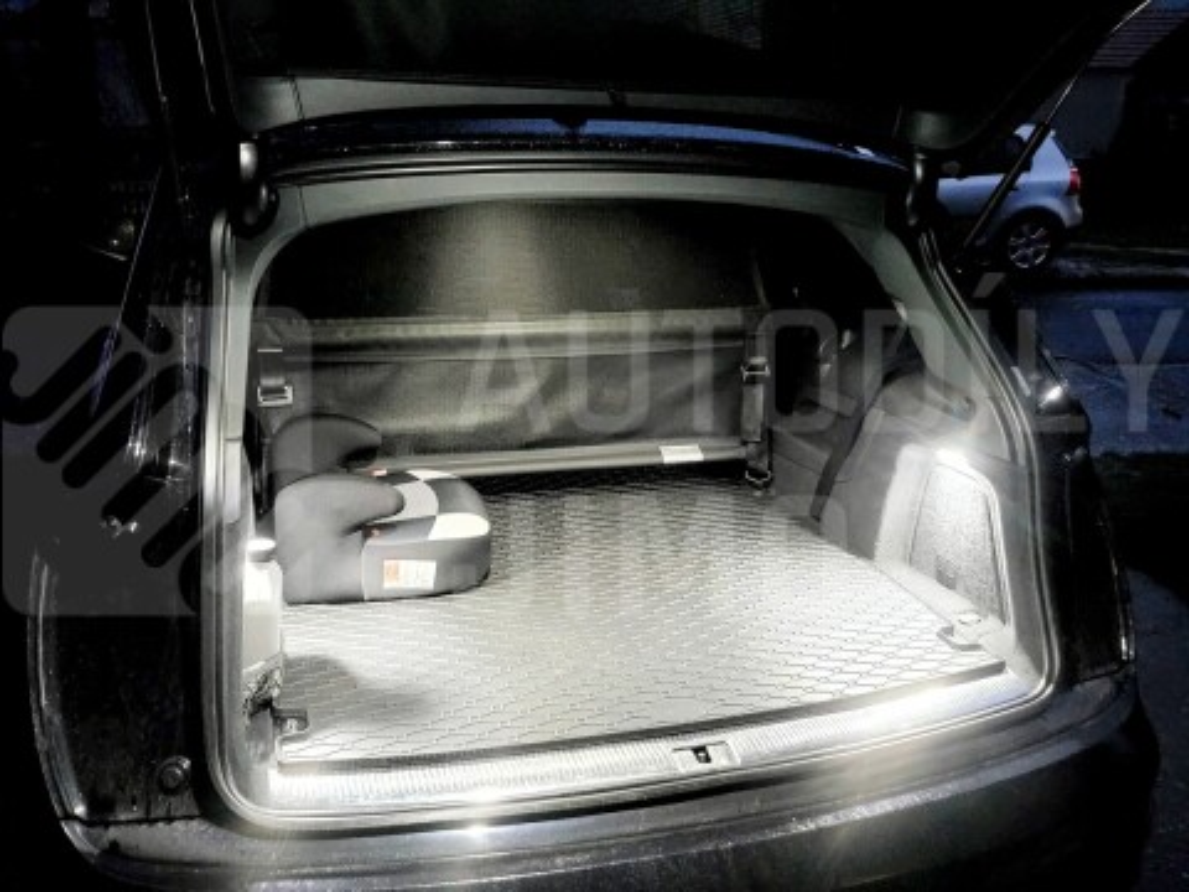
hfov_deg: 71.6
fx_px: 824
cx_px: 594
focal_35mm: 24
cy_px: 446
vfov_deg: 56.8
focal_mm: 5
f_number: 1.8
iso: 1600
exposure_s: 1/25
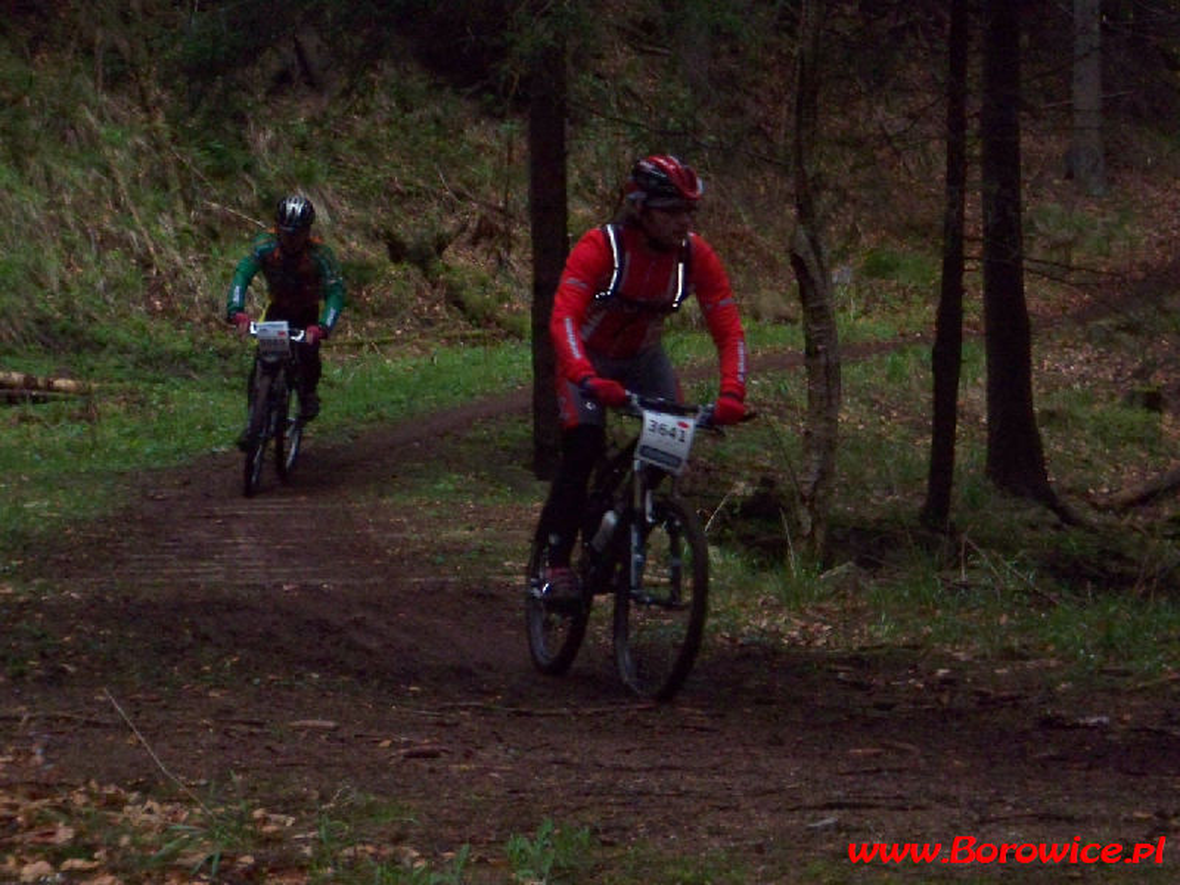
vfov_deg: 12.7
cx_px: 590
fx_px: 3988
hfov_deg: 16.8
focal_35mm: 117
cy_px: 442
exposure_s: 1/125
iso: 400
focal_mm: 19.2
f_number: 4.4
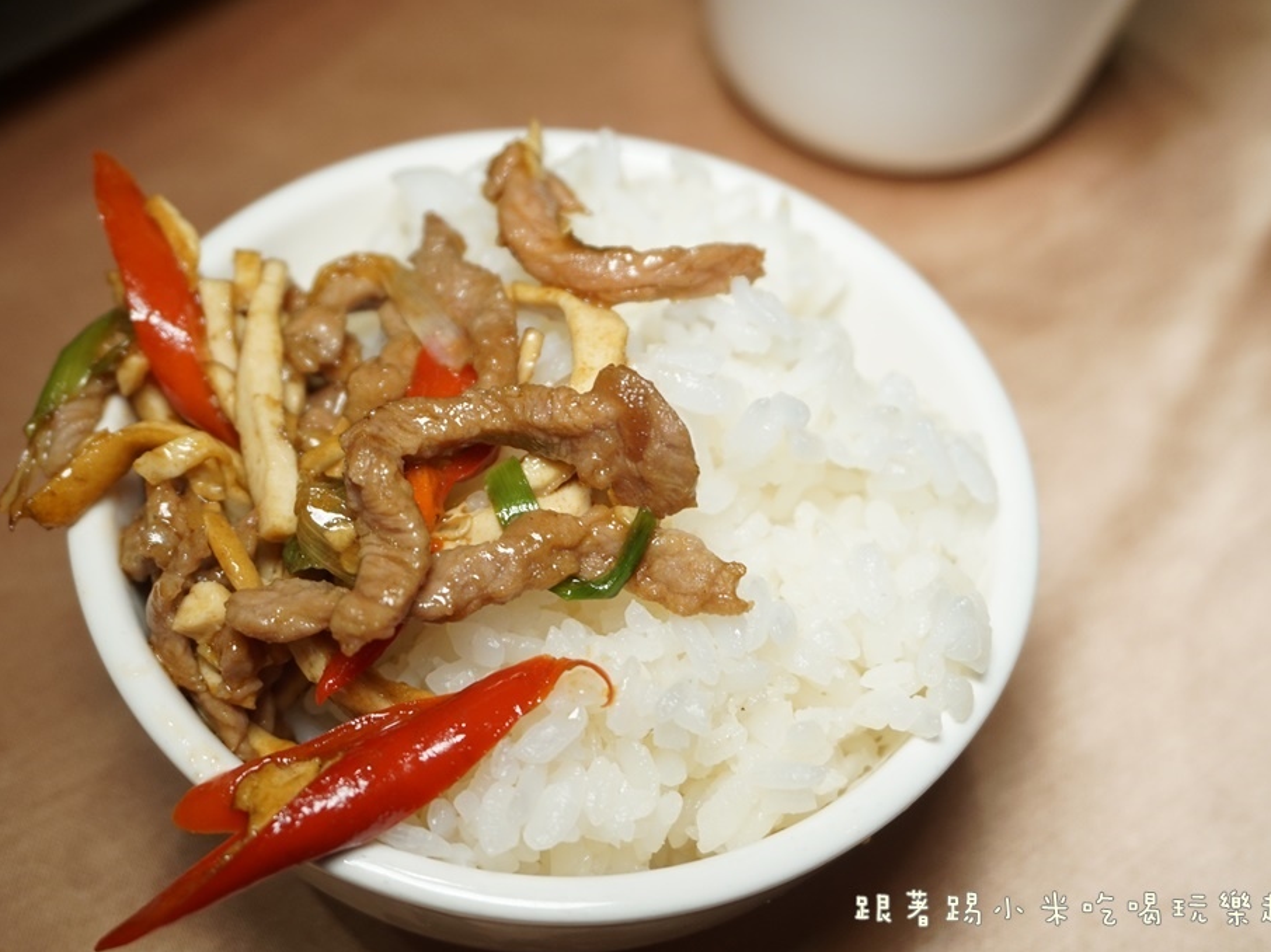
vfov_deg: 28.8
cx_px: 602
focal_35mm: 51
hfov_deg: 37.8
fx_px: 1855
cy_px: 477
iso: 320
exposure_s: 1/60
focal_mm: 31
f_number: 5
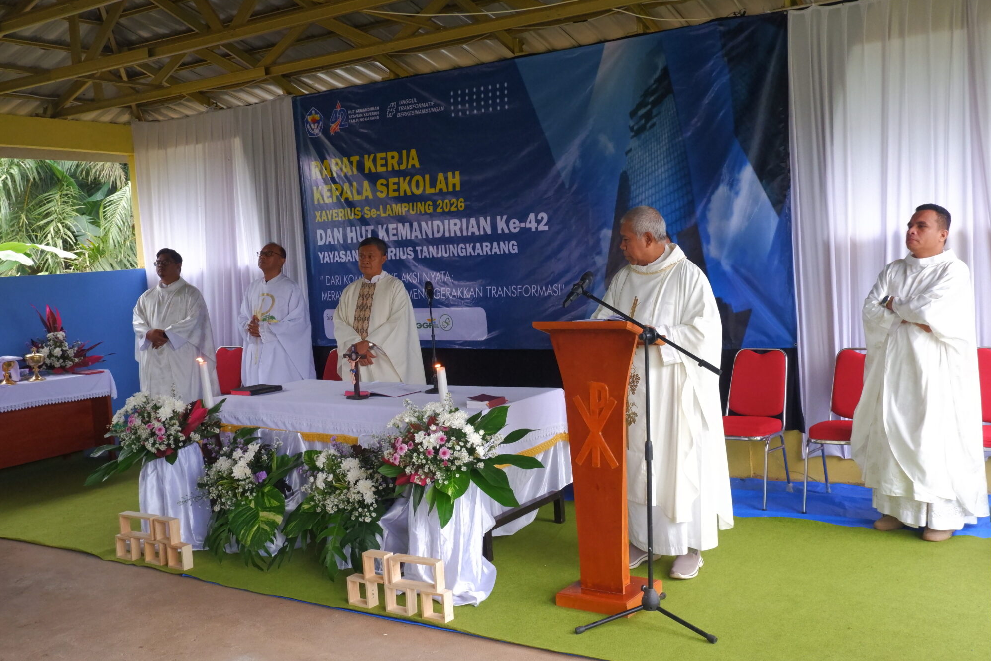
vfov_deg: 36.9
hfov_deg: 53.1
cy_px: 337
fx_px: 991
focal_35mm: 36
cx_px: 493
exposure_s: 1/210
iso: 4000
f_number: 8
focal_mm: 23.5
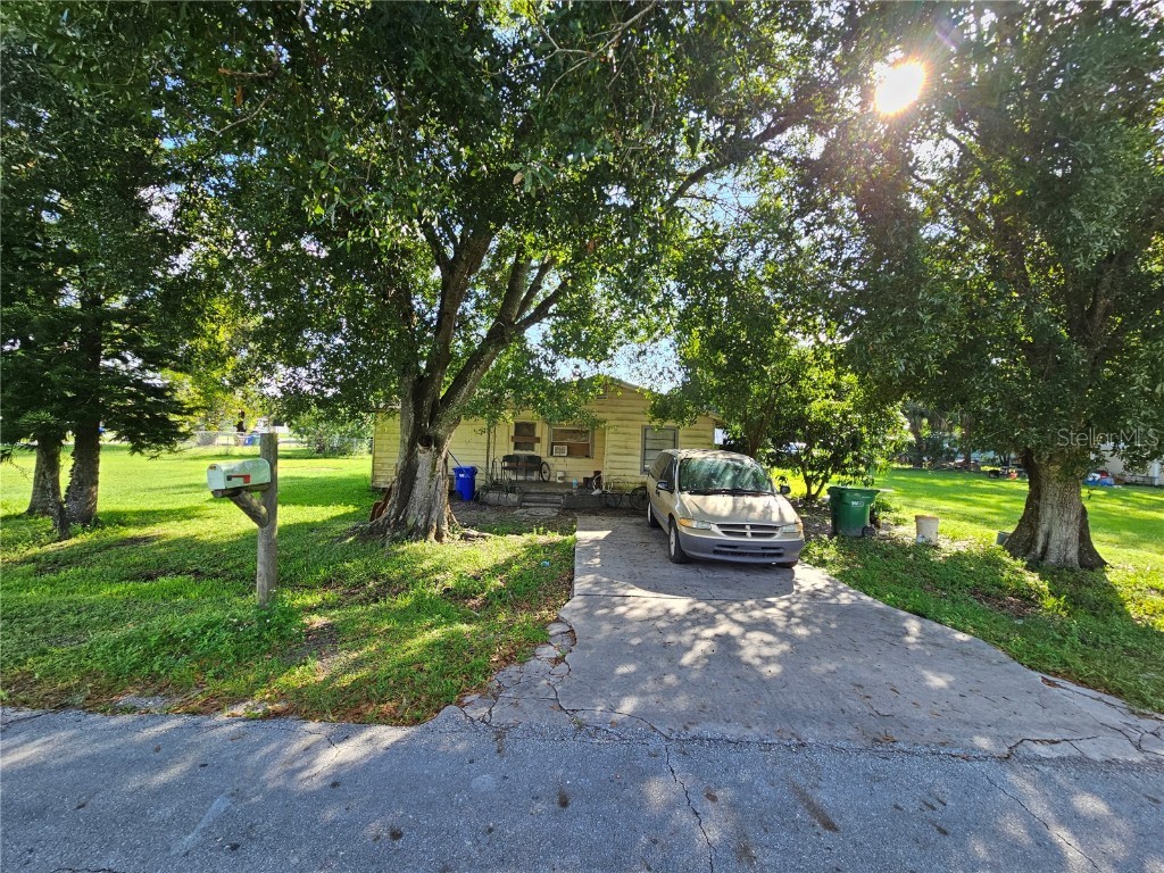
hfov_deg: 106.2
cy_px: 436
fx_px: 437
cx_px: 582
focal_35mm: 13
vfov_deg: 89.9
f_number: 2.2
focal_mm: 2.2
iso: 50
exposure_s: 1/250
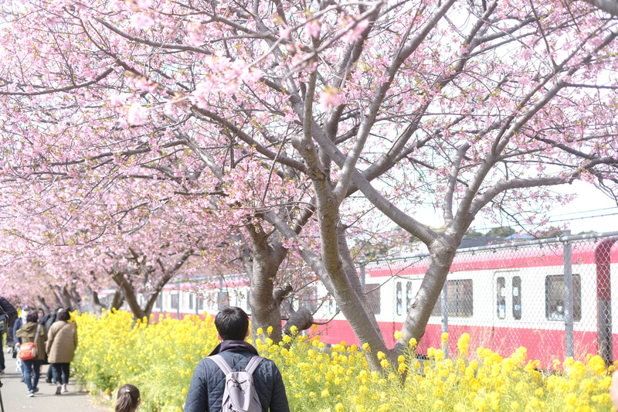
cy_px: 206
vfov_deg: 25.5
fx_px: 910
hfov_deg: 37.5
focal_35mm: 53
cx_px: 309
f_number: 2
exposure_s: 1/1300
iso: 200
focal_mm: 35
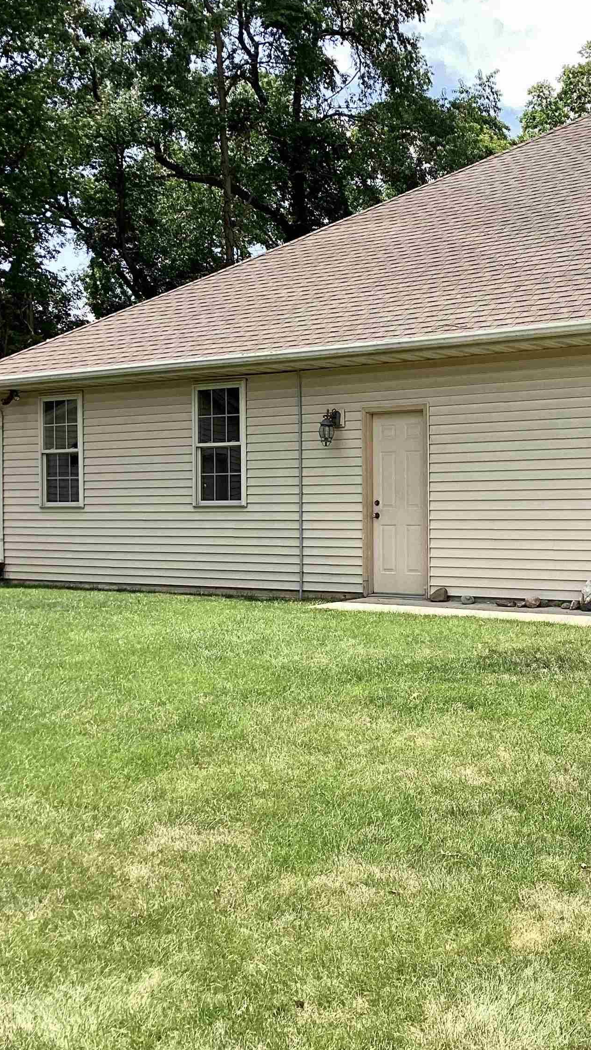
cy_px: 531
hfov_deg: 25.0
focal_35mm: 46
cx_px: 564
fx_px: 1281
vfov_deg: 44.6
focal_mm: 3.3
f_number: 2.4
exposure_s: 1/762
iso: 25
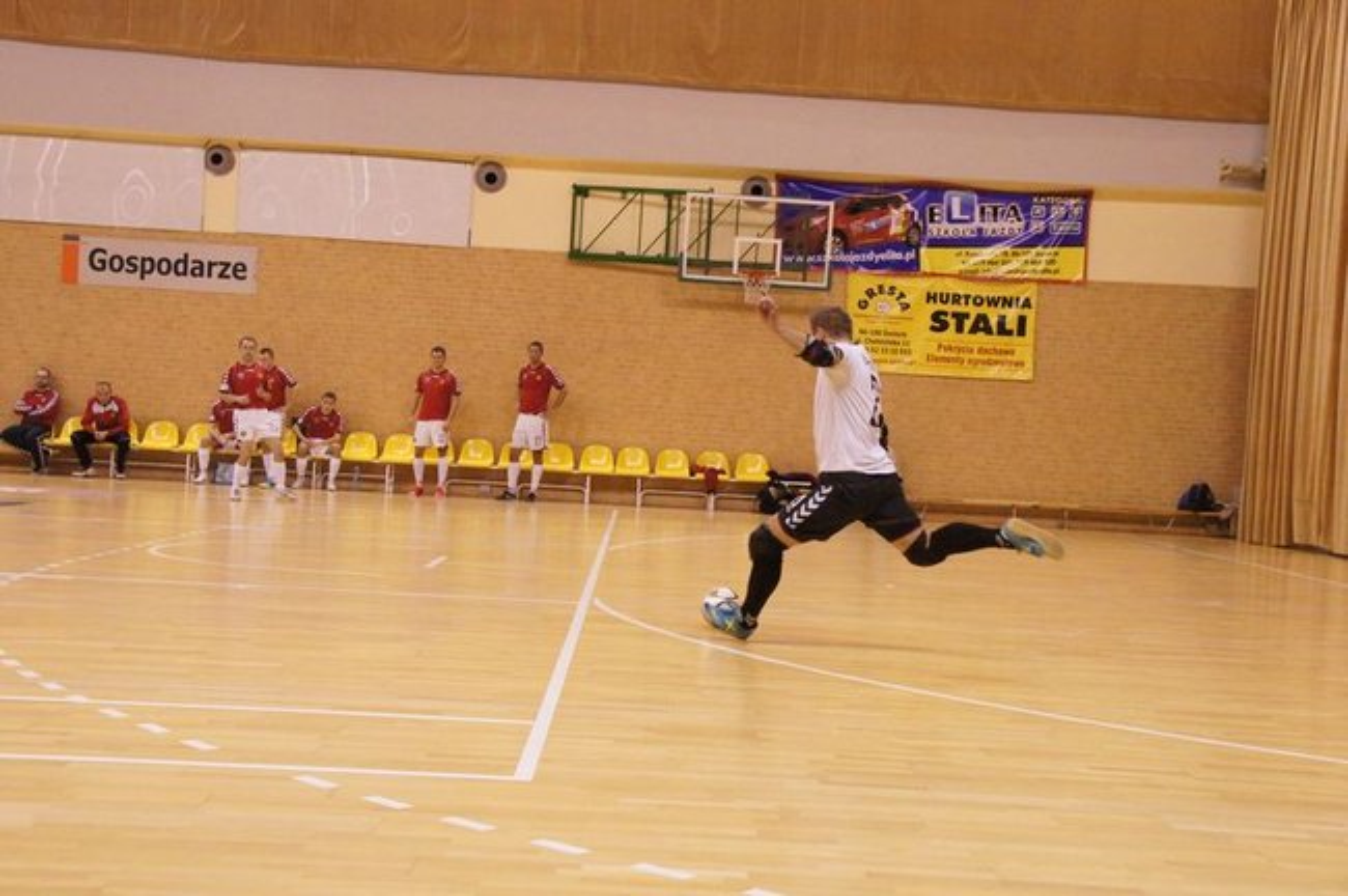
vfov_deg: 29.8
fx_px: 1683
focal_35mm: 45
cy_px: 448
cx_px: 674
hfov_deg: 43.6
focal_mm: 30
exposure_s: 1/400
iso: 6400
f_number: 7.1
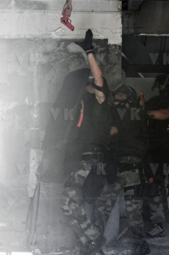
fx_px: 963
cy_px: 125
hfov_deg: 10.0
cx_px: 94
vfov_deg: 15.1
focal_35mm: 136
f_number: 9
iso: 2000
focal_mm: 80
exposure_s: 1/250
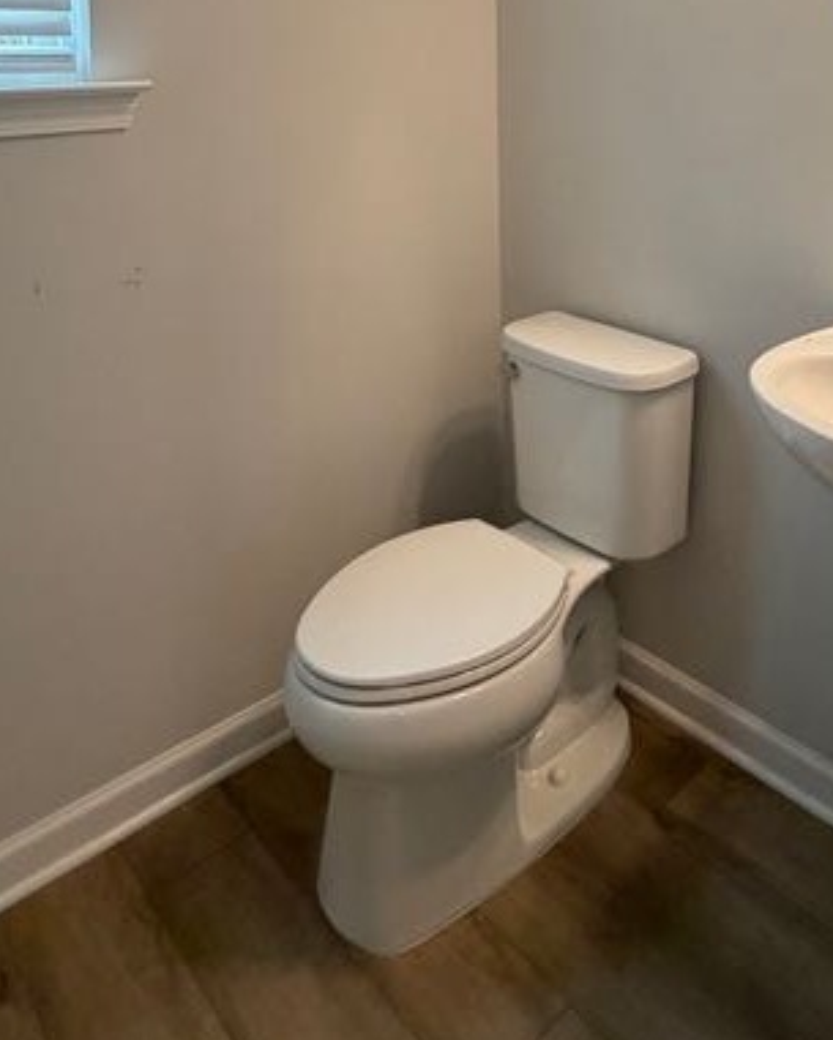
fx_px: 924
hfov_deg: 48.3
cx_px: 488
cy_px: 76
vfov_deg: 50.9
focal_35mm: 30
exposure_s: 1/120
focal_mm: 2.22
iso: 250
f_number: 2.2
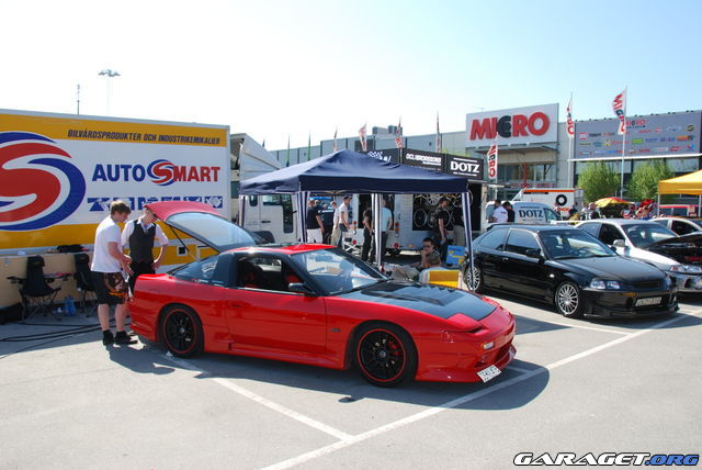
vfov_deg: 43.7
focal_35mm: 30
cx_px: 351
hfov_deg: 61.9
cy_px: 235
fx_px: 586
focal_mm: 20
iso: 100
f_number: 6.3
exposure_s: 1/200
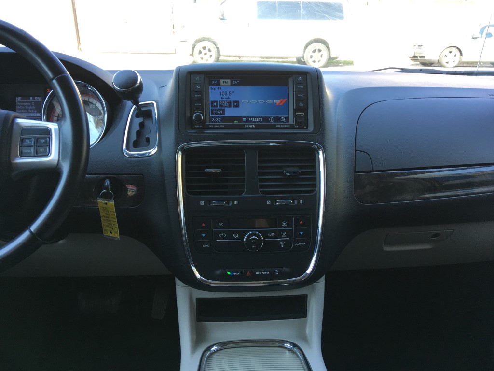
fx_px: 414
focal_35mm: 29
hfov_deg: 61.7
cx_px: 247
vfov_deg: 48.2
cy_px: 186
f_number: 2.2
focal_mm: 4.15
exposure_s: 1/120
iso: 40
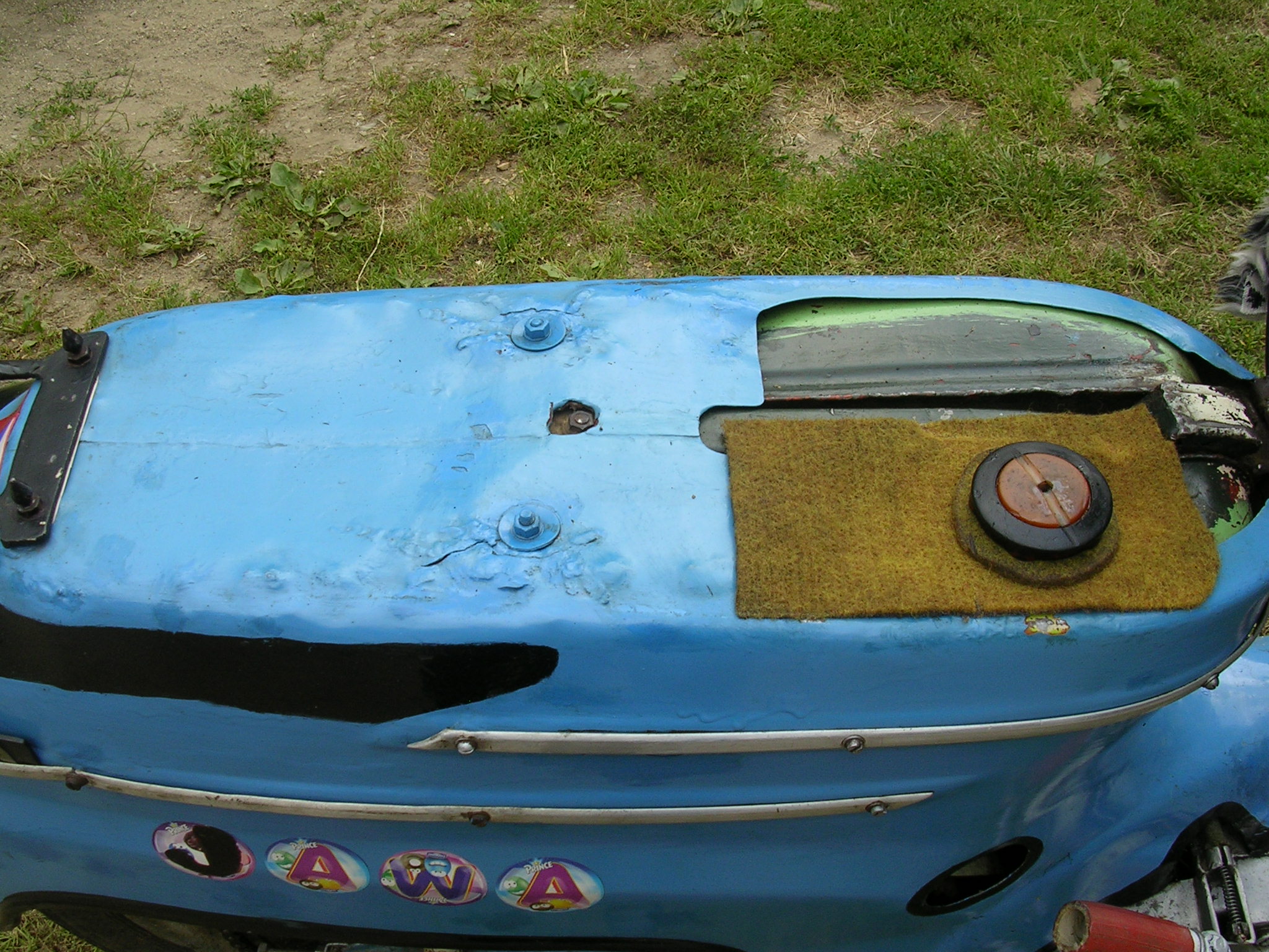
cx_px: 634
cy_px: 476
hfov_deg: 49.0
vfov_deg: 37.7
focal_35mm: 38
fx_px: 1393
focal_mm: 5.8
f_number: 5.6
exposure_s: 1/184
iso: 50
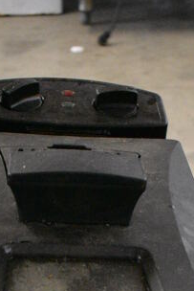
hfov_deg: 15.2
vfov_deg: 20.2
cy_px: 404
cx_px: 112
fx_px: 727
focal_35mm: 90
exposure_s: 1/125
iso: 5600
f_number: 3.5
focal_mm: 20
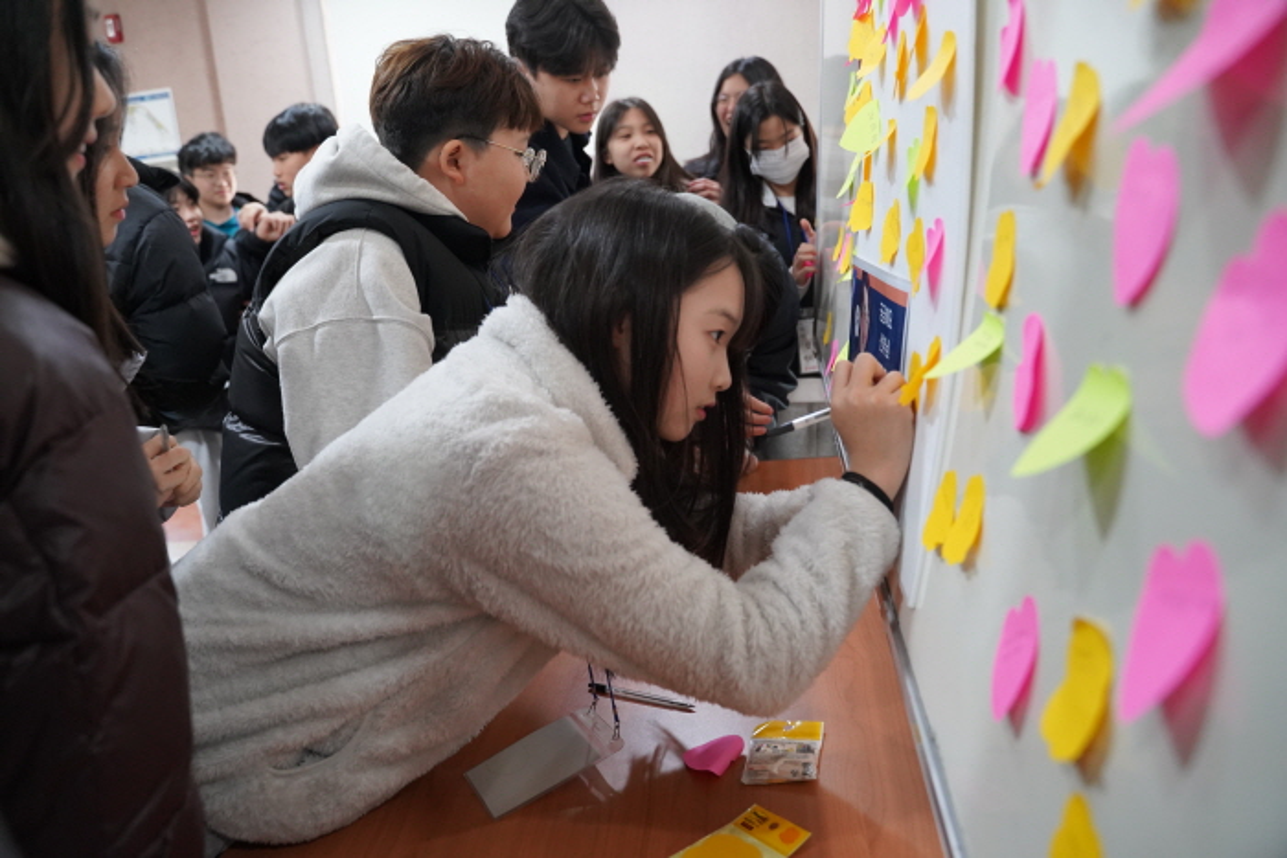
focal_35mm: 28
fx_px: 1001
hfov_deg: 65.5
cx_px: 644
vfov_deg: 46.4
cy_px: 429
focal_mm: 28
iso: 3200
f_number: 4
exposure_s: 1/160
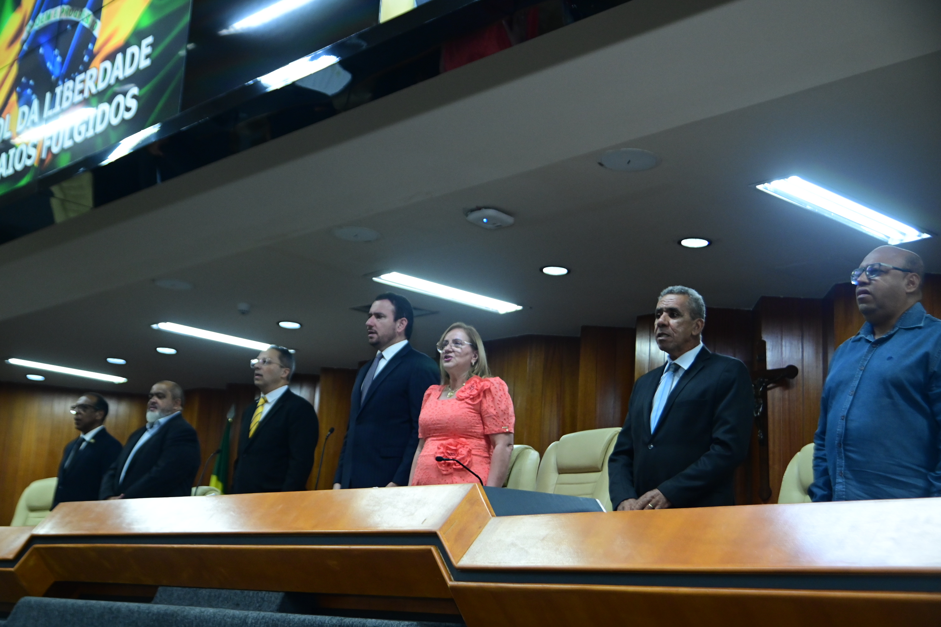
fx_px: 1307
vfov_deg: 27.0
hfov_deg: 39.6
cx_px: 470
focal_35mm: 50
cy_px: 314
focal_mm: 50
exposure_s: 1/125
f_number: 6.3
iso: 3200
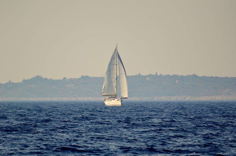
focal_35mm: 450
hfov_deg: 4.6
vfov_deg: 3.0
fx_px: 2944
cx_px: 118
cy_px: 78
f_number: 5.6
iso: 640
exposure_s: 1/4000
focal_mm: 300
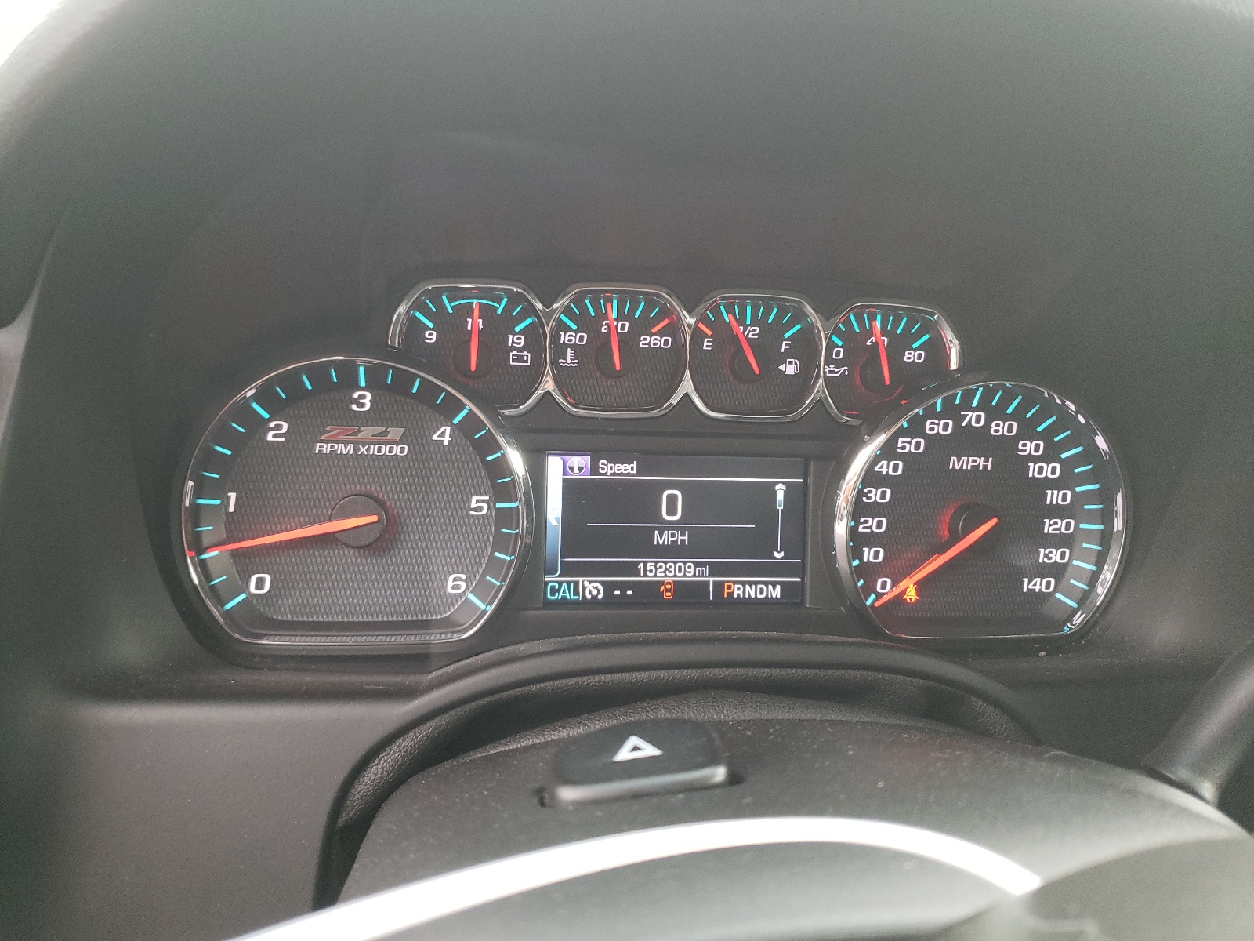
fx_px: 942
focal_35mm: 26
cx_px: 627
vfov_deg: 53.1
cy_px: 470
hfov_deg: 67.3
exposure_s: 1/60.2
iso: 156
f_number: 1.5
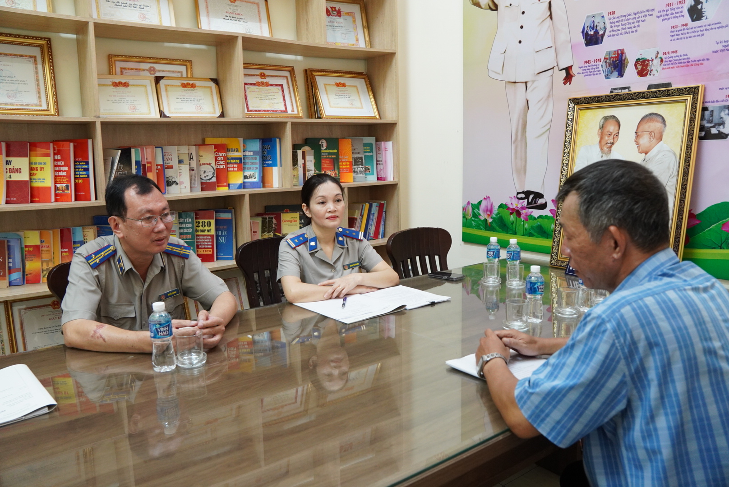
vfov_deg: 48.0
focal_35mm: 27
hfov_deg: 67.3
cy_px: 244
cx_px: 364
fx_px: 547
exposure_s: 1/60
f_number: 4
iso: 1600
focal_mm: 18
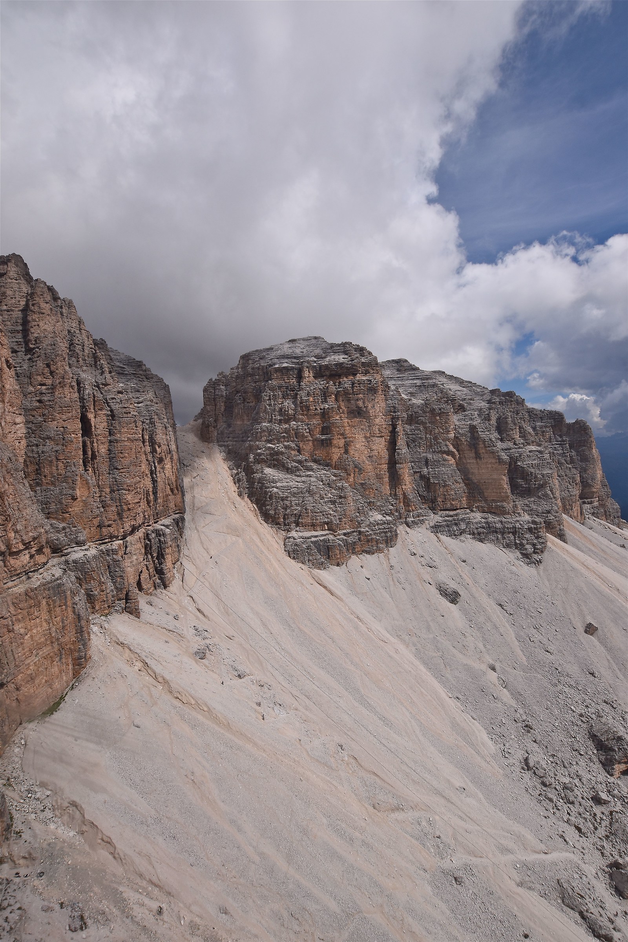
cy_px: 471
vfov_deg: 100.4
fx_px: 392
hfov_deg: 77.3
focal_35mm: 15
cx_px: 314
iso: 200
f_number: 10
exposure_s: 1/400
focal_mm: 10
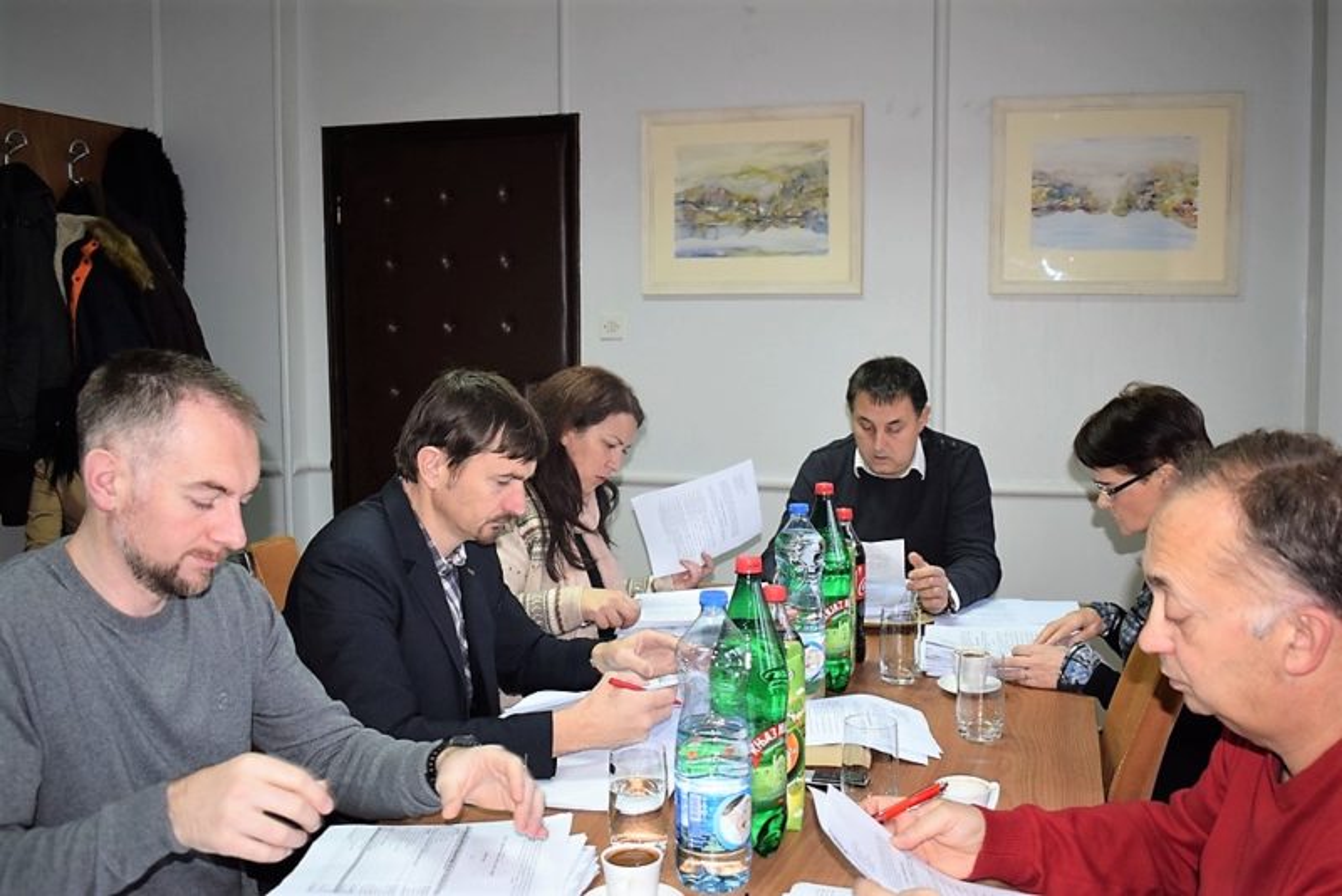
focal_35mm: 33
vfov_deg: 40.0
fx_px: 1231
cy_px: 448
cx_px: 671
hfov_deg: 57.2
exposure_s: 1/80
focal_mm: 22
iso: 800
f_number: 4.5
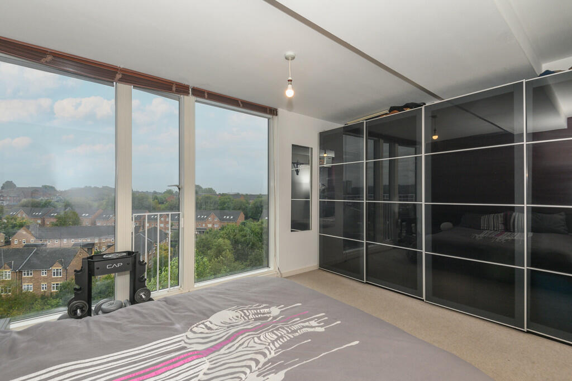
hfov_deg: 96.8
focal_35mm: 16
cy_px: 190
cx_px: 286
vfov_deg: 73.7
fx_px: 254
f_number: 8
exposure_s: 1/100
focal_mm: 16
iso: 400
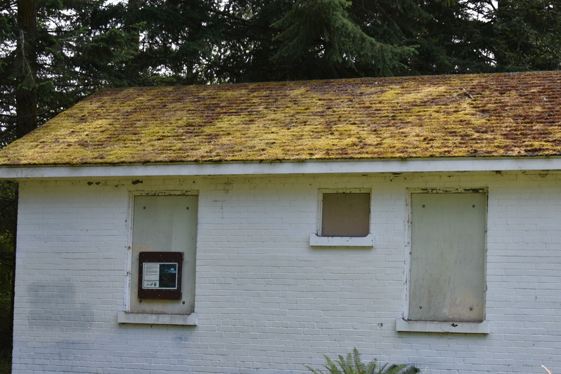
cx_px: 343
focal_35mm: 81
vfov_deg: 16.8
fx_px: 1262
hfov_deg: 25.0
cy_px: 244
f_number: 5
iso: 100
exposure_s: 1/125
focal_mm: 56
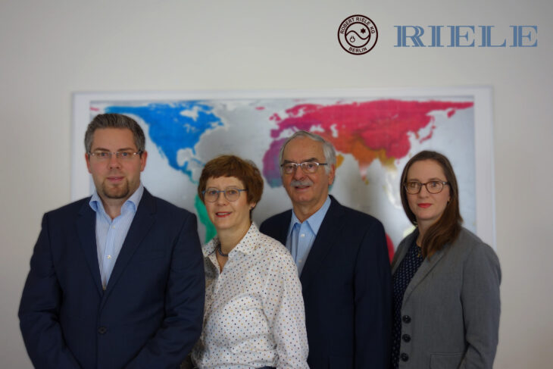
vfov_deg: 36.0
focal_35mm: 37
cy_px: 184
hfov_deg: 51.9
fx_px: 568
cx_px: 276
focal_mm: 13.9
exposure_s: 1/40
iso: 160
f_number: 2.8
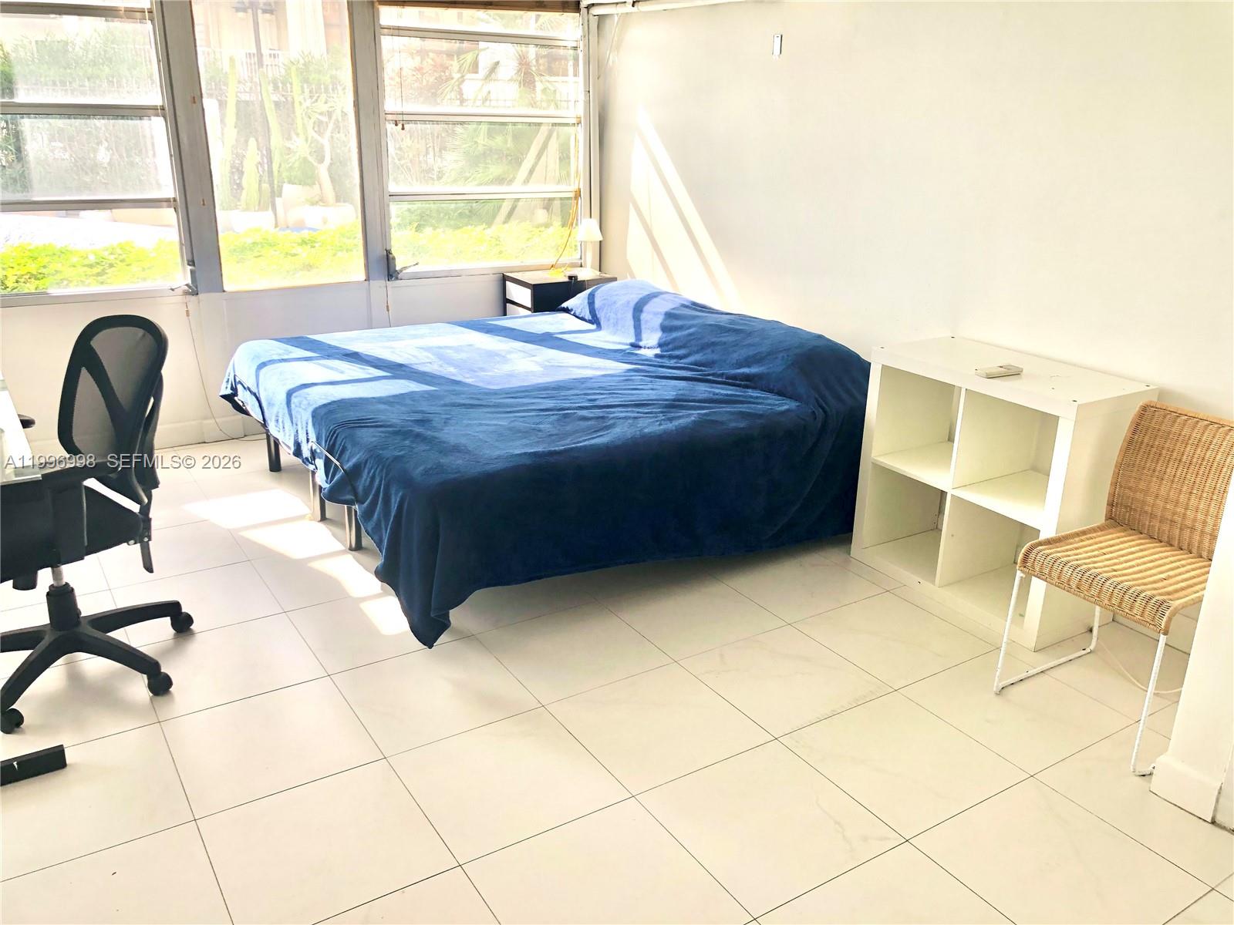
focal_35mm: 28
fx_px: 998
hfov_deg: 63.4
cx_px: 617
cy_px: 462
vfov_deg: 49.7
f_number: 1.8
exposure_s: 1/120
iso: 25
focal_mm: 4
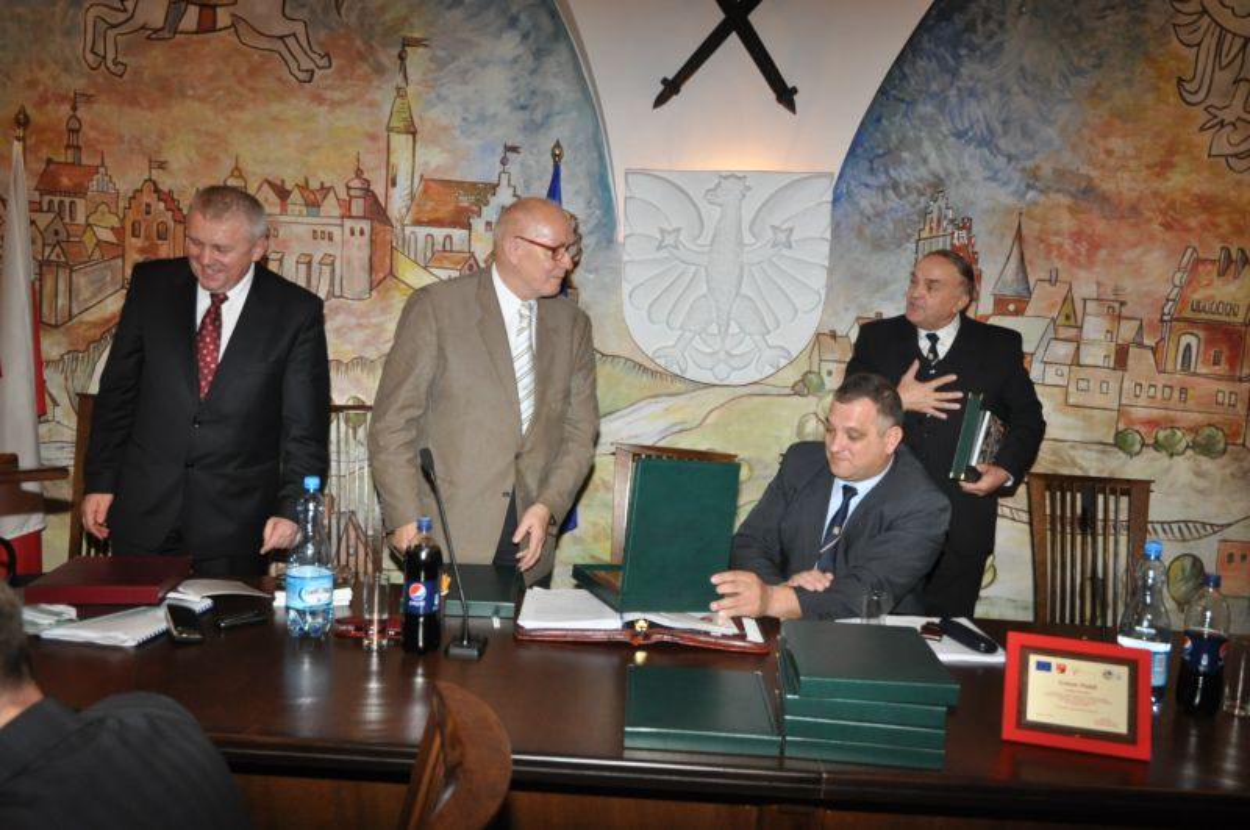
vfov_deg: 43.5
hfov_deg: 62.0
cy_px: 415
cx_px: 625
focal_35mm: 30
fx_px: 1040
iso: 1000
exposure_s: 1/60
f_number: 6.3
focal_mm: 20
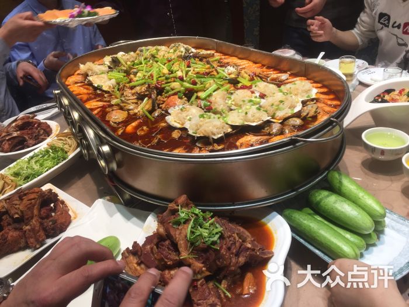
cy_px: 154
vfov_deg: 48.2
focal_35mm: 29
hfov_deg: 61.7
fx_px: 343
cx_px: 204
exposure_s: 1/50
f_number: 2.2
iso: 40
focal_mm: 4.15
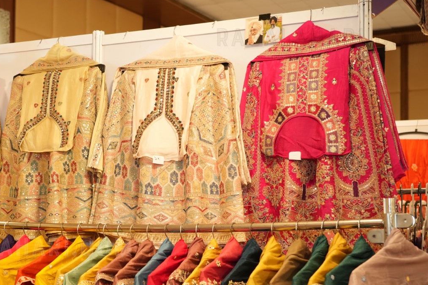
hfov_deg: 33.8
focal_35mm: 59
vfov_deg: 22.9
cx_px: 174
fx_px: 701
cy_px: 184
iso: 800
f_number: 5
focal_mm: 43
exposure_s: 1/125
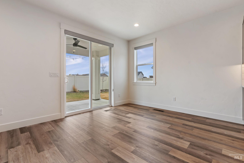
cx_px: 118
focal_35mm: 16
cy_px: 77
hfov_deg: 96.7
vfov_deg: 73.7
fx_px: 108
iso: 320
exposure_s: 1/20
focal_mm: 15
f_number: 6.3
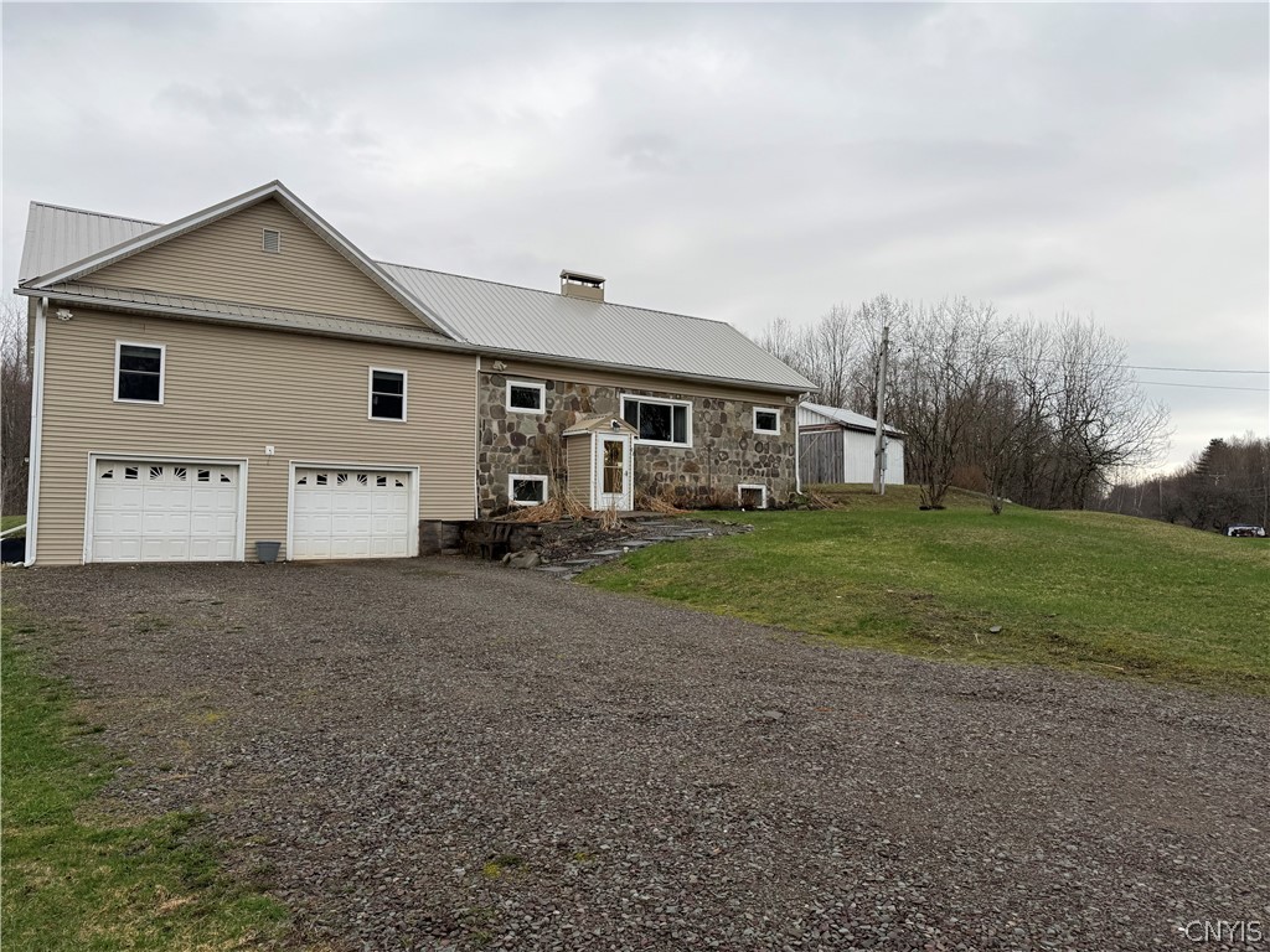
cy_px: 476
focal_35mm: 24
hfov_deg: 71.6
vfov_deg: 56.8
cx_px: 635
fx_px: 881
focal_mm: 6.76
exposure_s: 1/464
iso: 80
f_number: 1.78
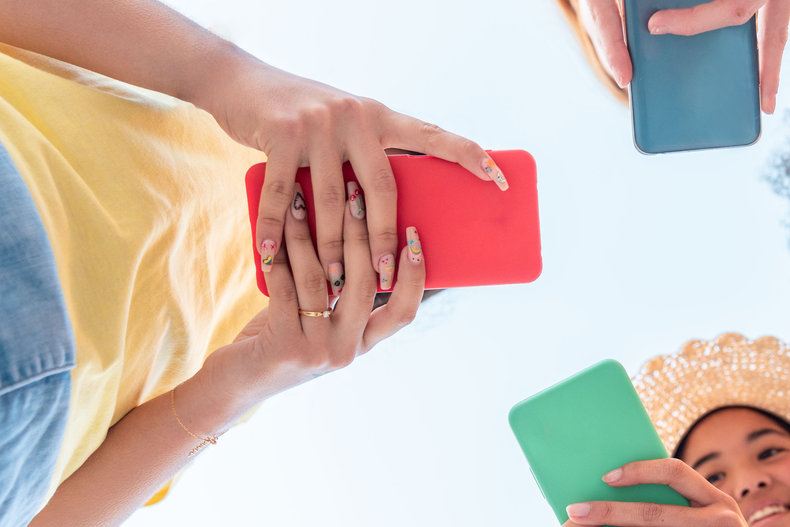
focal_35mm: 53
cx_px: 609
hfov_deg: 36.5
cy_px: 310
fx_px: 1163
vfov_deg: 25.5
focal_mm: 34
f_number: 4
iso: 400
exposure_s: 1/200
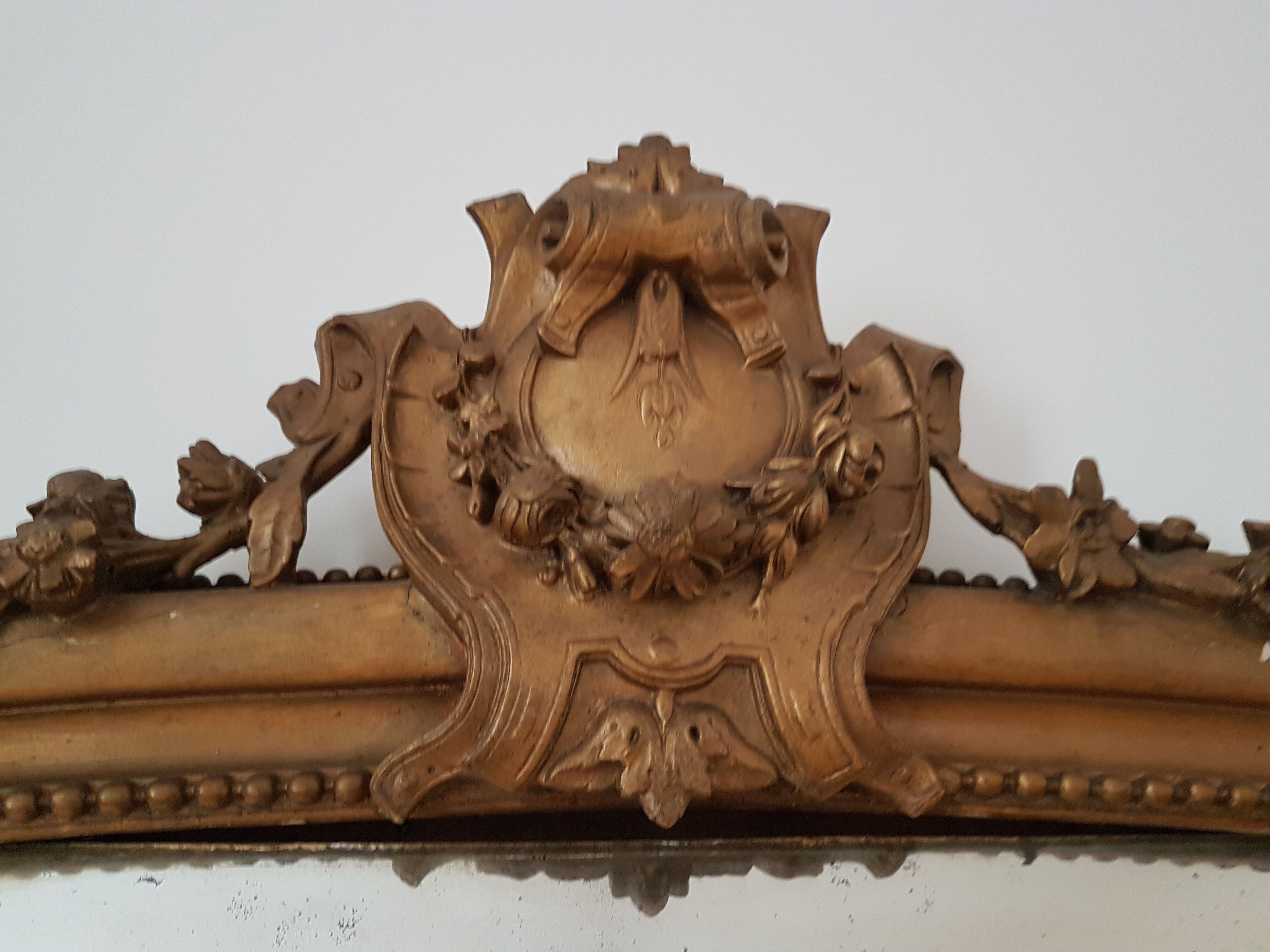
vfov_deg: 53.1
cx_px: 635
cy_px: 476
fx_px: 954
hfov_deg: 67.3
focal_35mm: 26
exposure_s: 1/10
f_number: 1.7
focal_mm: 4.2
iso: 250
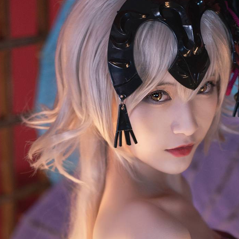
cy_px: 279
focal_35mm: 152
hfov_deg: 11.5
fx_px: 1187
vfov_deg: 11.3
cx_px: 180
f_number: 2.2
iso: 1000
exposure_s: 1/100
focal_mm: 55
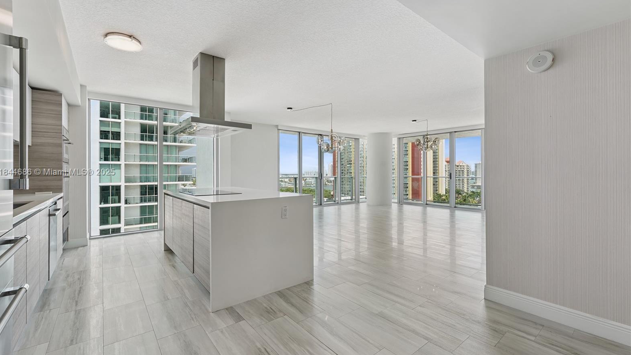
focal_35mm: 15
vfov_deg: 70.5
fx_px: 251
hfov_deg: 103.0
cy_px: 173
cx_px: 309
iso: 100
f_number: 11
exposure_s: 1/20
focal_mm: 14
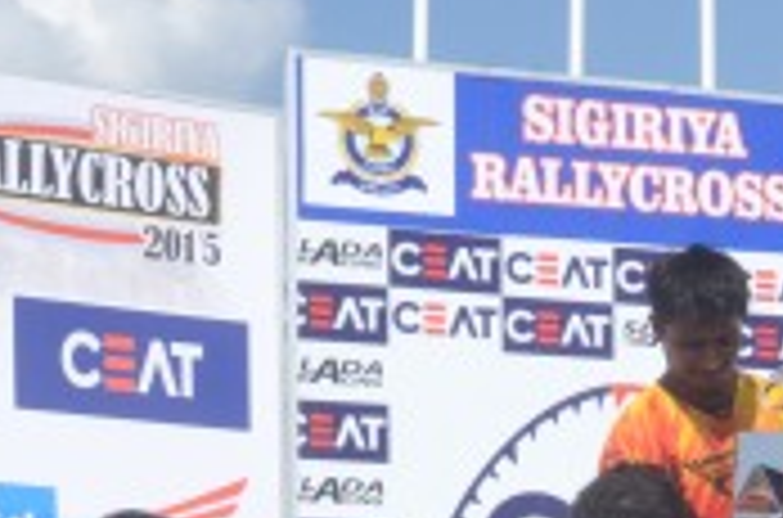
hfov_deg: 11.3
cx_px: 1084
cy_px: 723
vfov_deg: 7.6
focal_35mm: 176
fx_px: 3818
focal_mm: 34
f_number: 16
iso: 320
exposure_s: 1/200
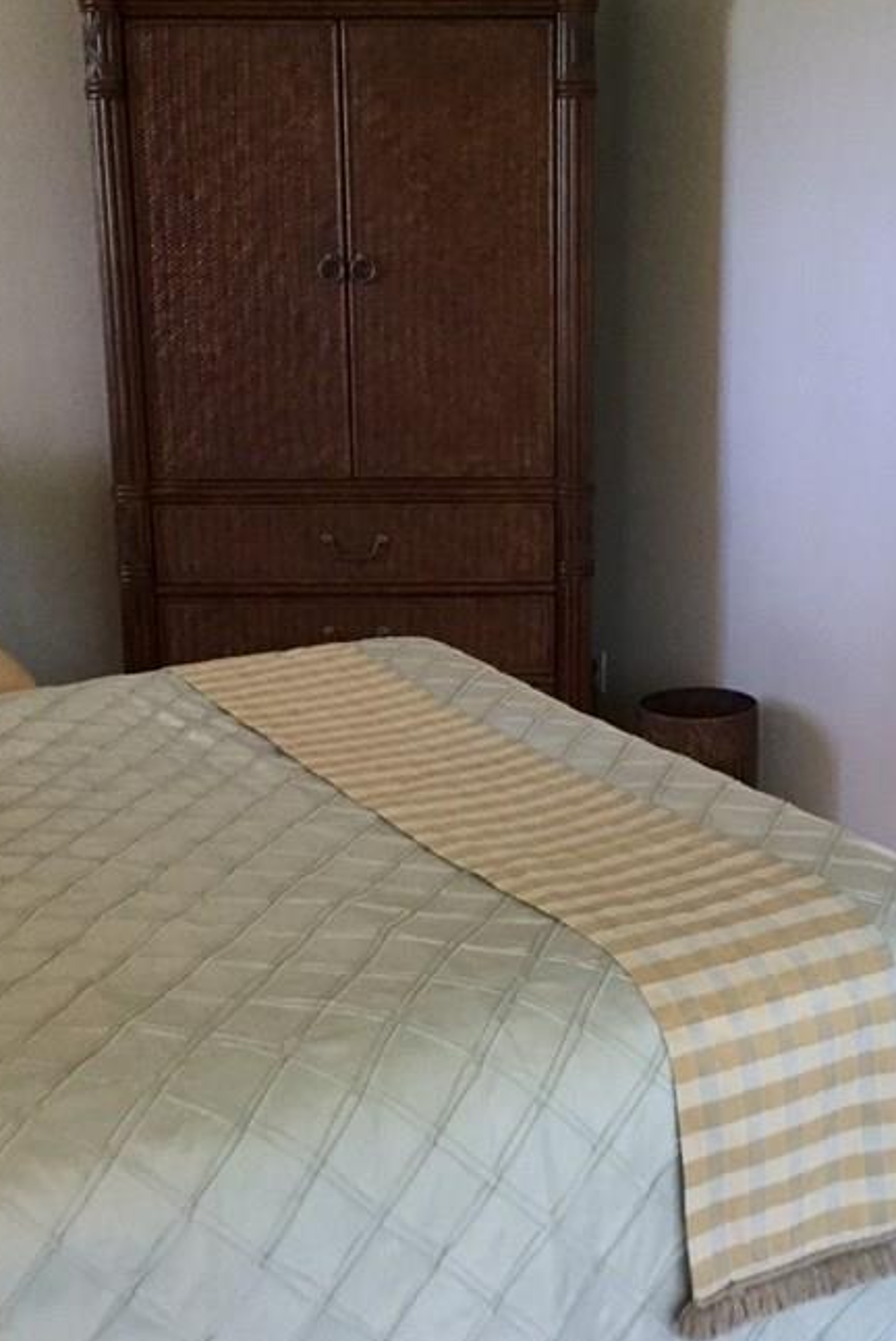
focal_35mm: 51
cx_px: 533
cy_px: 626
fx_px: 1902
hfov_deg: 26.5
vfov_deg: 38.8
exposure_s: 1/17
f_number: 2.4
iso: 200
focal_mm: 3.3
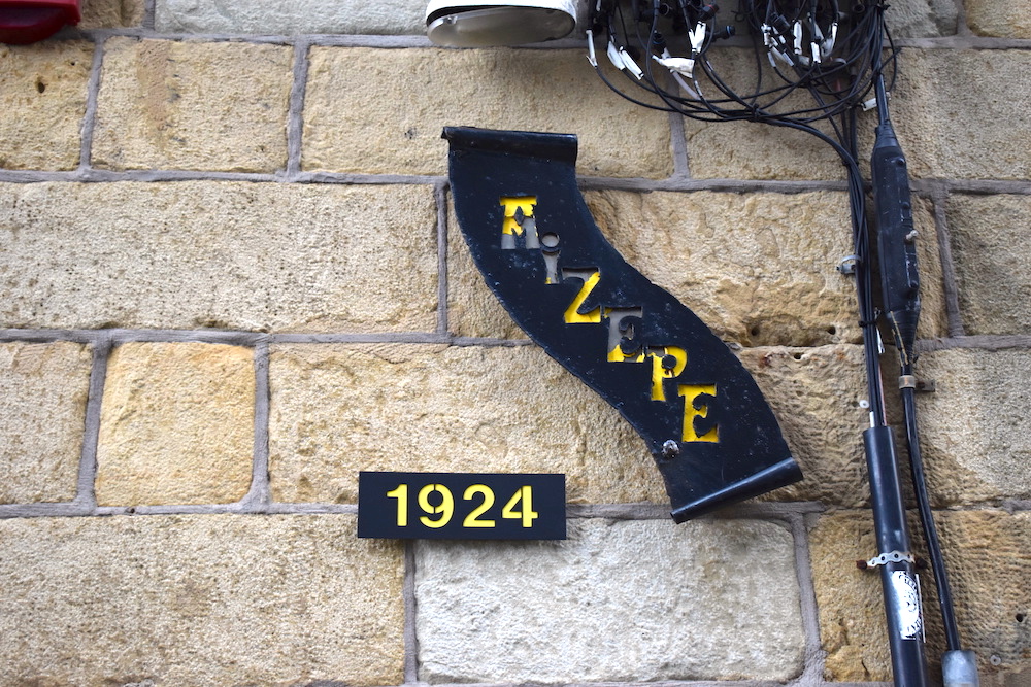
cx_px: 516
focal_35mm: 57
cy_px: 344
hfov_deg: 35.0
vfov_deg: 23.8
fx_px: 1633
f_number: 4.8
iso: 800
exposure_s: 1/160
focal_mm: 38
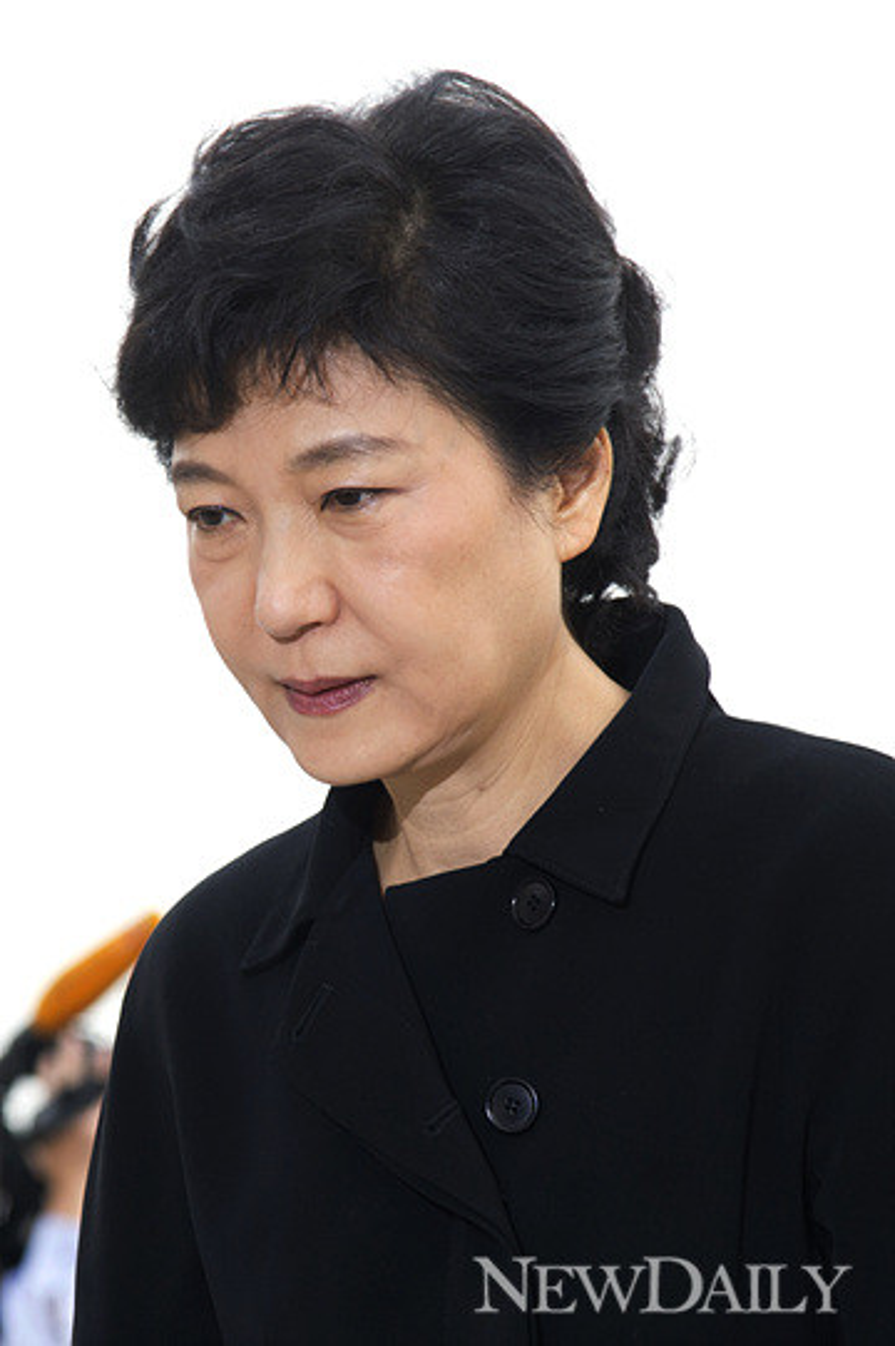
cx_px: 448
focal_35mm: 112
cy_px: 673
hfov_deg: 12.2
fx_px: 4182
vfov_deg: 18.3
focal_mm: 112
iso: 500
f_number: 5.6
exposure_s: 1/200
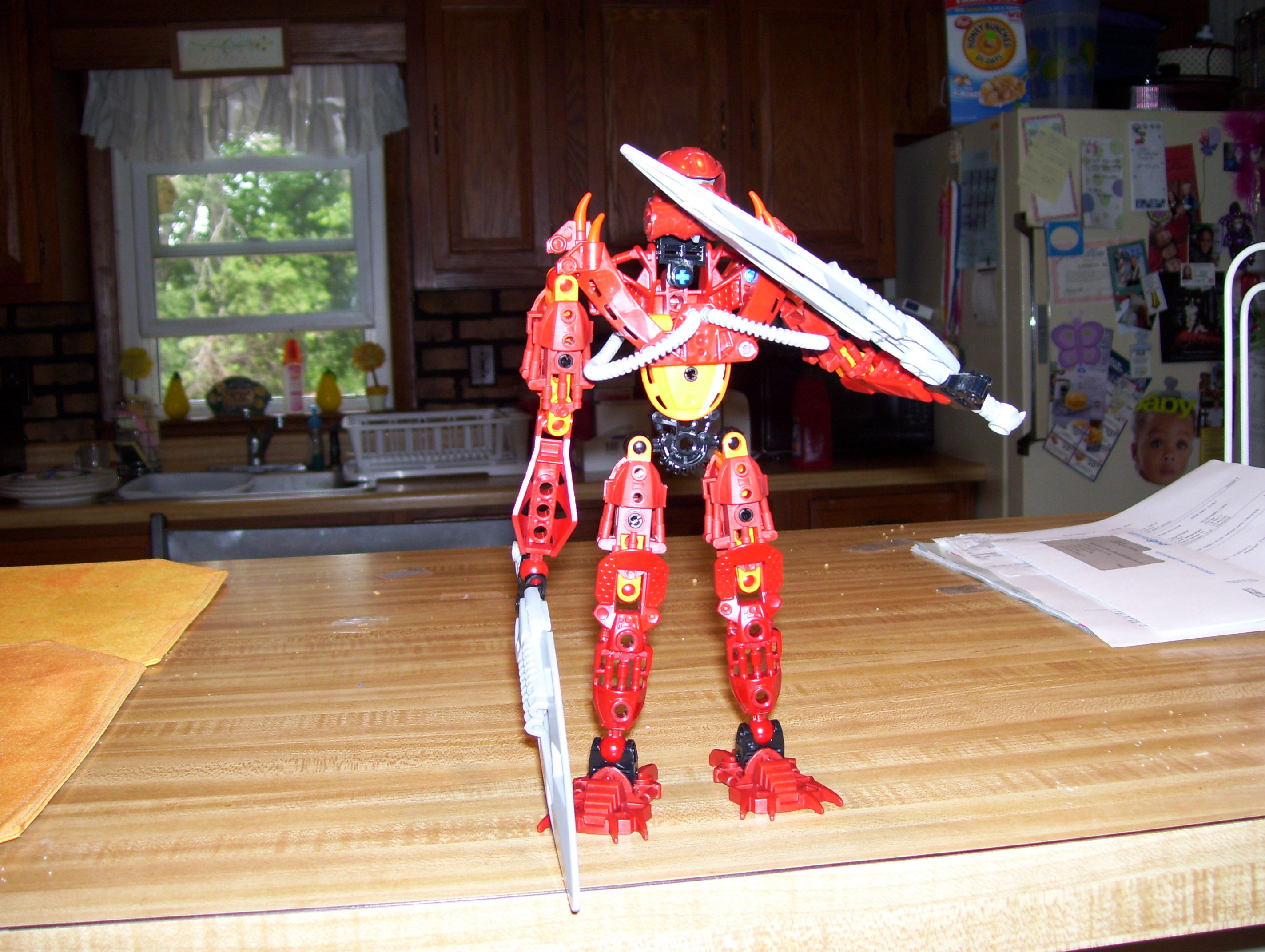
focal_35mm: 36
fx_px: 1317
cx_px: 632
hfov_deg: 51.3
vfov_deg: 39.7
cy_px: 476
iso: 80
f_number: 2.7
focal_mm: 6
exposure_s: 1/60
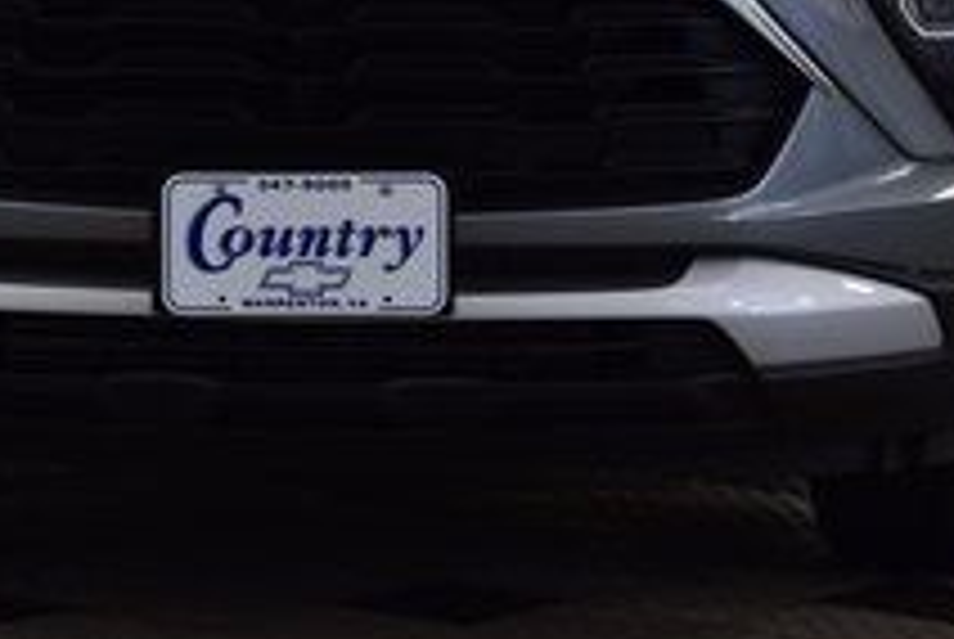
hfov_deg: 10.3
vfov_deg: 6.8
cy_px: -277
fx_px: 5281
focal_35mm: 199
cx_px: 302
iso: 400
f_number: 7.1
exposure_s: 1/25
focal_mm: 44
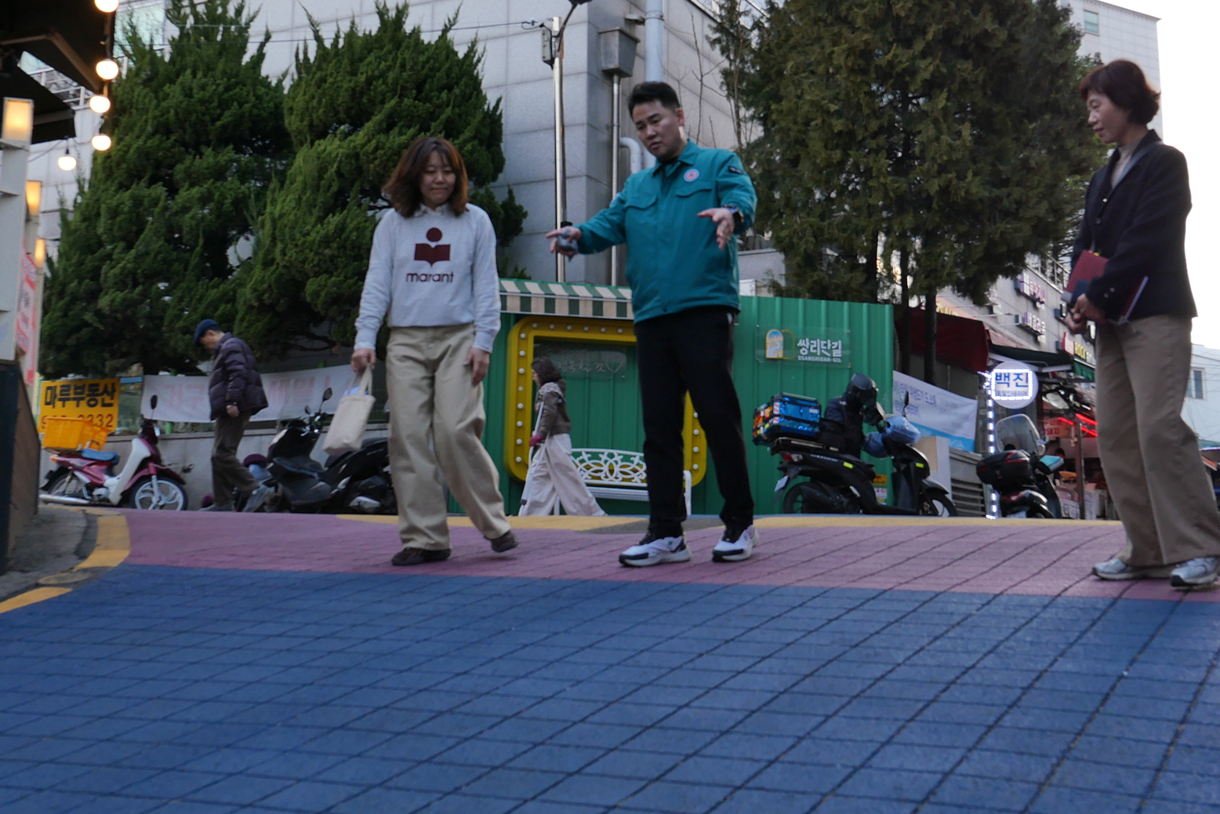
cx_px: 642
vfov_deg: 29.7
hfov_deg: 43.6
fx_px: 1525
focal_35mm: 45
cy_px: 296
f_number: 5.6
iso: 200
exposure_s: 1/125
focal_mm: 15.9
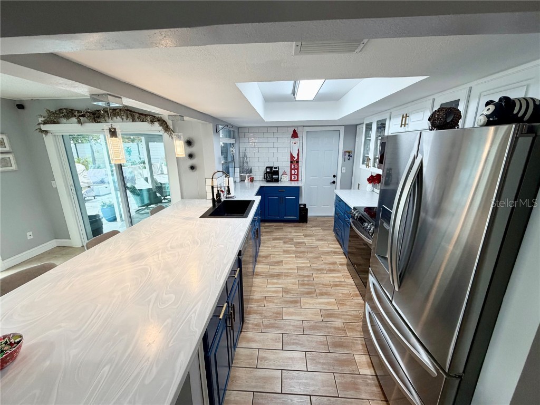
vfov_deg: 85.7
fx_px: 218
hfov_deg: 102.1
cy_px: 202
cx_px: 270
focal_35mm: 14
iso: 200
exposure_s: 1/120
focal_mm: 2.22
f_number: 2.2
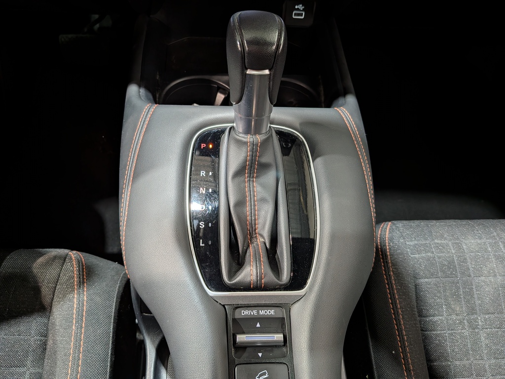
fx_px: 350
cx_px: 252
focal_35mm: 24
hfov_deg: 71.6
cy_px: 190
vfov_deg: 56.8
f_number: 1.7
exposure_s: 1/20
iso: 30
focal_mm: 4.53
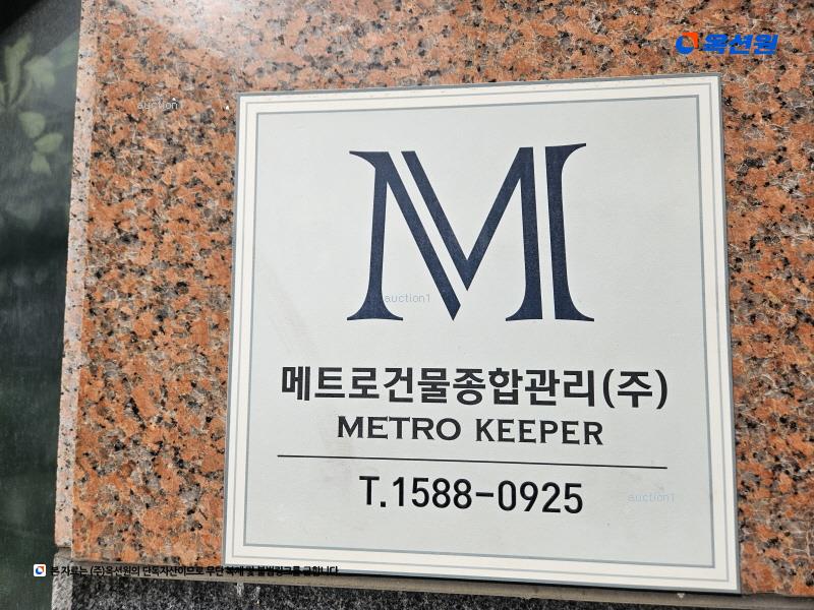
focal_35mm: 23
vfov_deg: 58.9
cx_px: 407
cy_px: 305
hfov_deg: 73.9
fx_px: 541
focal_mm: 5.4
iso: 25
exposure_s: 1/3945
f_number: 1.8
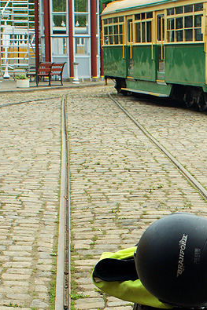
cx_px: 251
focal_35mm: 109
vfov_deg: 18.4
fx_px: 941
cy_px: 289
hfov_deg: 12.3
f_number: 6.3
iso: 200
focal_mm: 28
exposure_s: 1/250
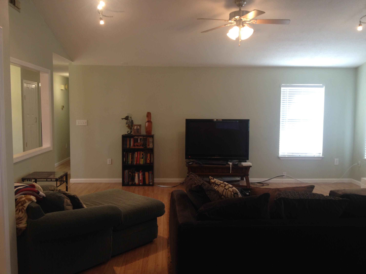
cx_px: 183
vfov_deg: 40.7
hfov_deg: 52.6
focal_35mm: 35
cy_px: 137
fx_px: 370
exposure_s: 1/20
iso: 80
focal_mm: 4.28
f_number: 2.4
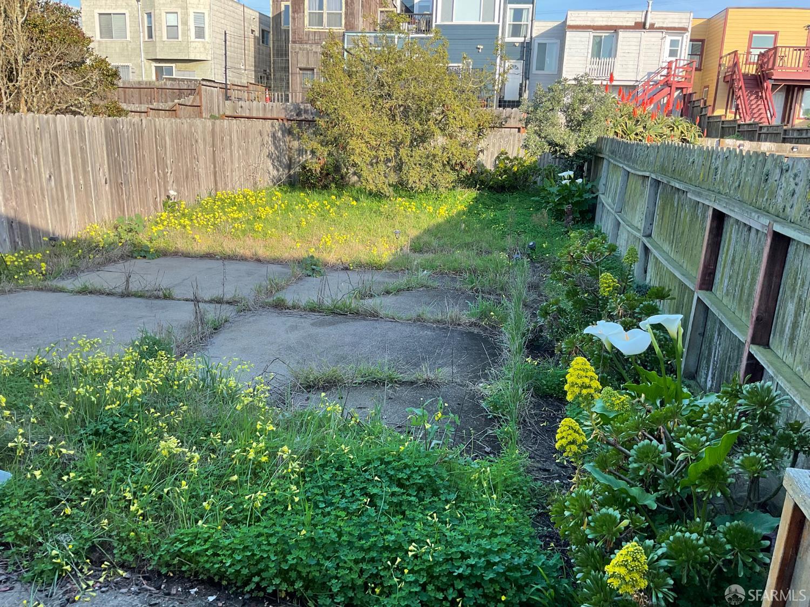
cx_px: 405
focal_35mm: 29
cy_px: 304
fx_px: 679
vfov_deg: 48.2
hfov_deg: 61.7
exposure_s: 1/302
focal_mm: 3
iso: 16
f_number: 1.8
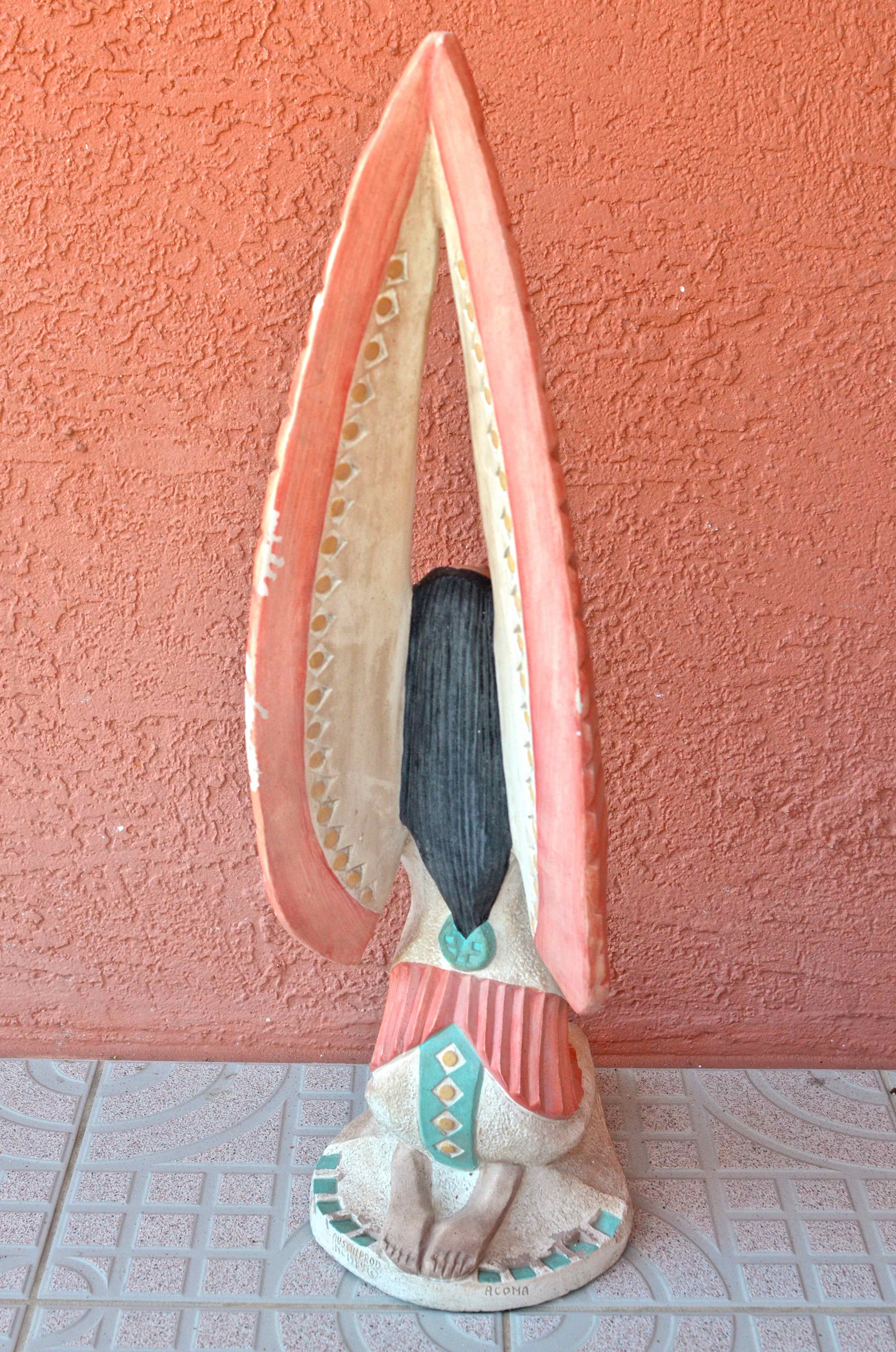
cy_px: 676
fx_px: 2137
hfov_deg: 23.7
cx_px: 448
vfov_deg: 35.1
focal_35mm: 57
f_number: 5.6
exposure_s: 1/320
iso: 800
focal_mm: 38
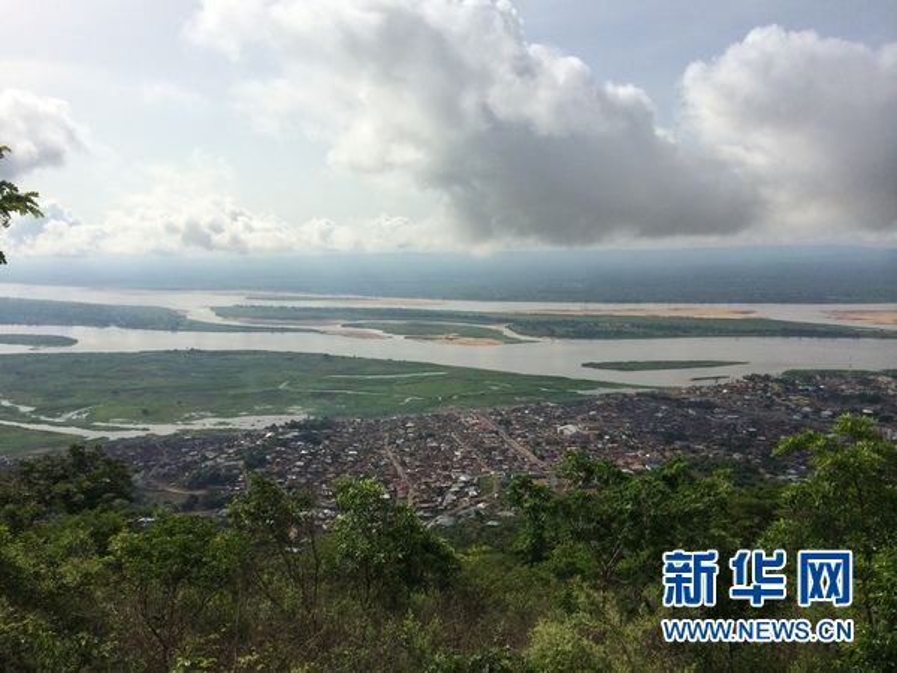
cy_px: 336
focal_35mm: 30
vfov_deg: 46.8
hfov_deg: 60.0
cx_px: 448
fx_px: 777
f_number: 2.2
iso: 40
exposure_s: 1/5128
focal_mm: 4.12
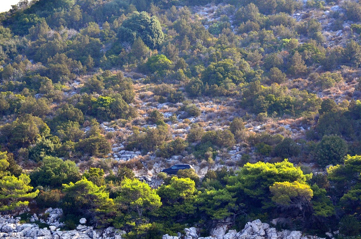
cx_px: 180
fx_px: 1996
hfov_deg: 10.3
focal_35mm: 200
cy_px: 119
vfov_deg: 6.9
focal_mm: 125
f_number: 9
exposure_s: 1/640
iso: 640
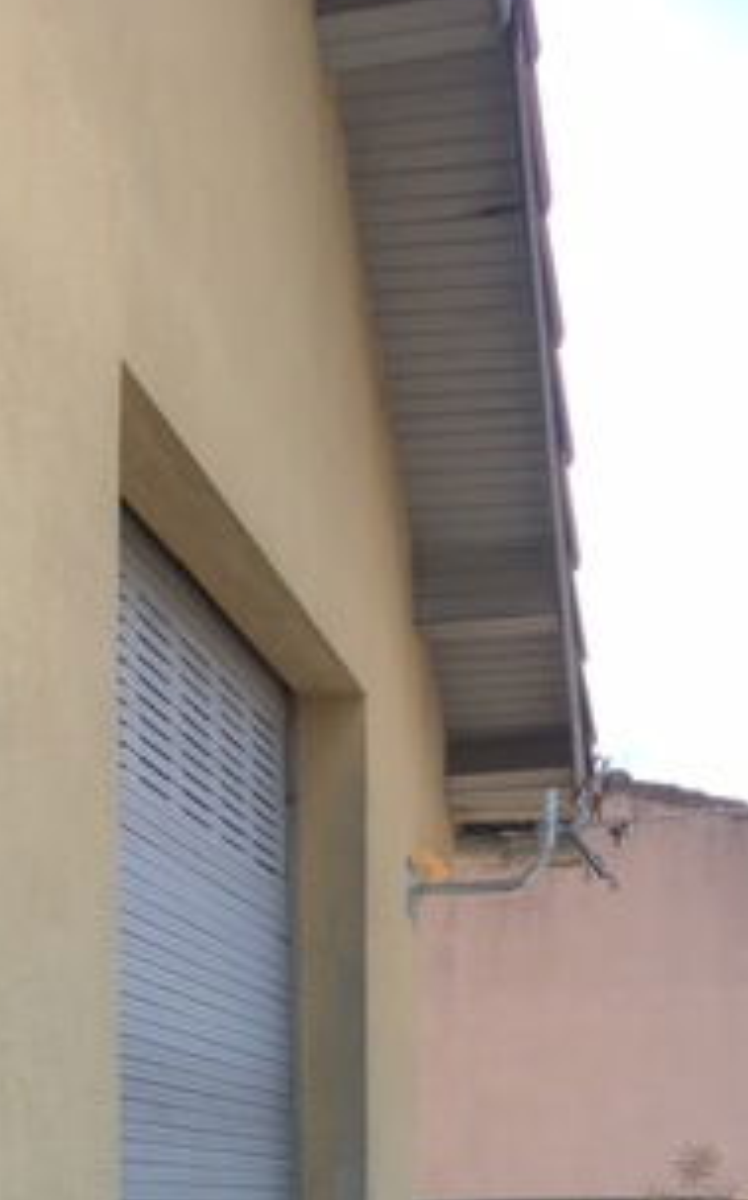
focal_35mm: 65
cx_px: 158
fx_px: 2123
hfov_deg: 19.8
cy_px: 1204
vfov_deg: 29.4
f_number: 2.2
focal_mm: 4.15
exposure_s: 1/1040
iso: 25
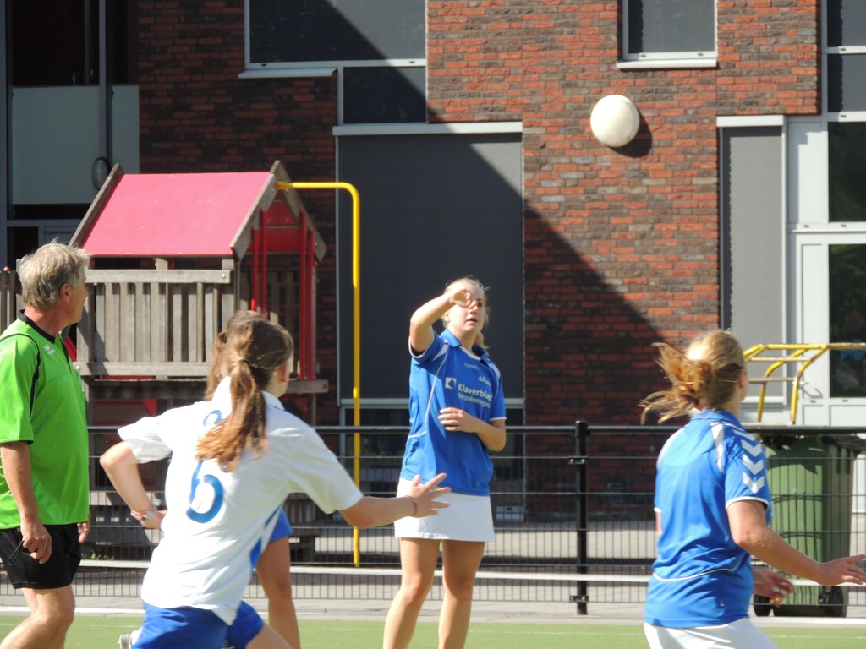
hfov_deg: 7.2
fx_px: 6880
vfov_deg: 5.4
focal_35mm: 275
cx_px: 433
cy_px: 324
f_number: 4.7
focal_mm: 49
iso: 180
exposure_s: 1/500
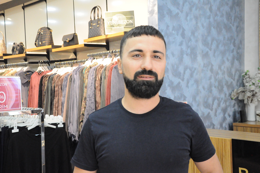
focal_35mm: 48
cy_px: 86
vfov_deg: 28.0
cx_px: 130
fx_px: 346
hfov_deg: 41.2
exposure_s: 1/160
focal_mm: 32
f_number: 6.3
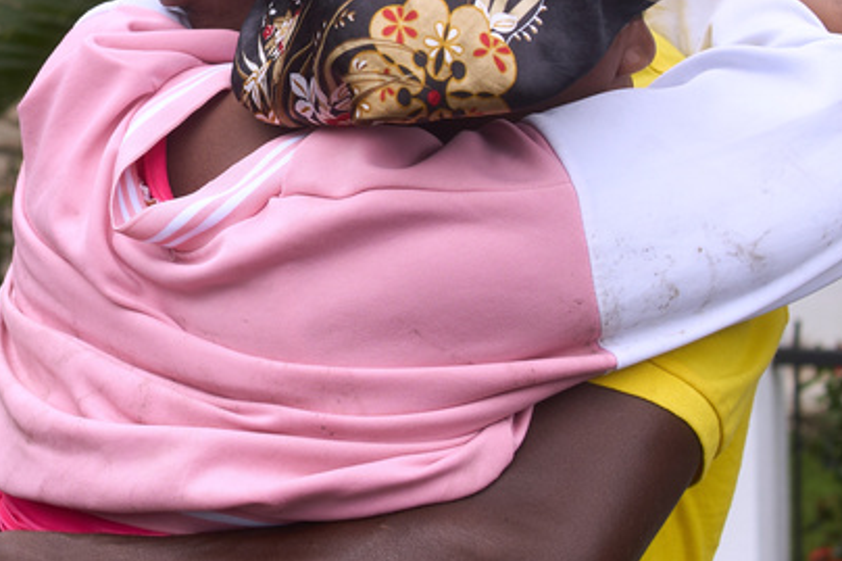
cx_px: 204
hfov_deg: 17.8
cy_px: 106
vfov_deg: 12.0
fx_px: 2665
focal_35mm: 114
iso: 100
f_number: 4.5
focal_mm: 30
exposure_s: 1/320
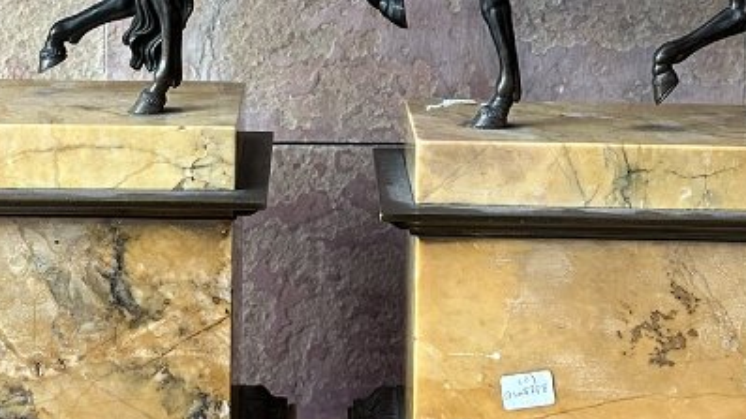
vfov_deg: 14.8
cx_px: 325
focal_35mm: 79
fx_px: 1562
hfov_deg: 26.8
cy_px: -77
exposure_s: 1/100
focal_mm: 6.86
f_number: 1.78
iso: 200
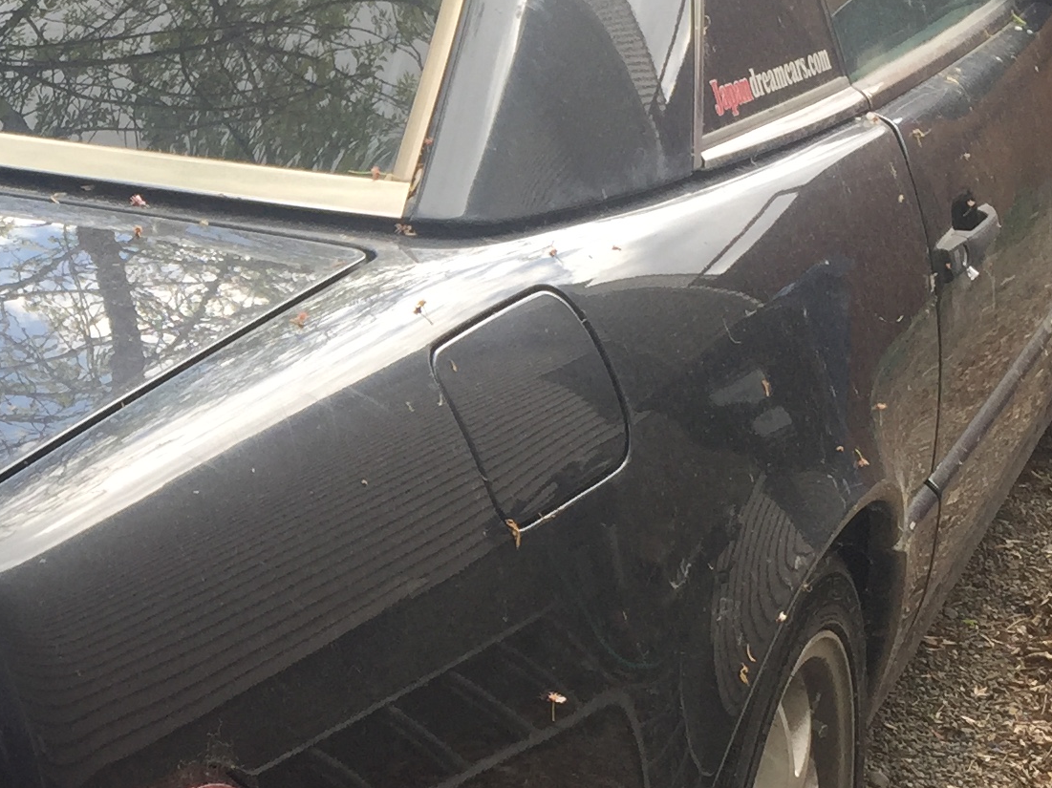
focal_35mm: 86
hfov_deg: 21.9
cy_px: 522
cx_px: -5
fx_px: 2613
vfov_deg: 17.1
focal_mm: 4.15
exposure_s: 1/373
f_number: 2.2
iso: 32
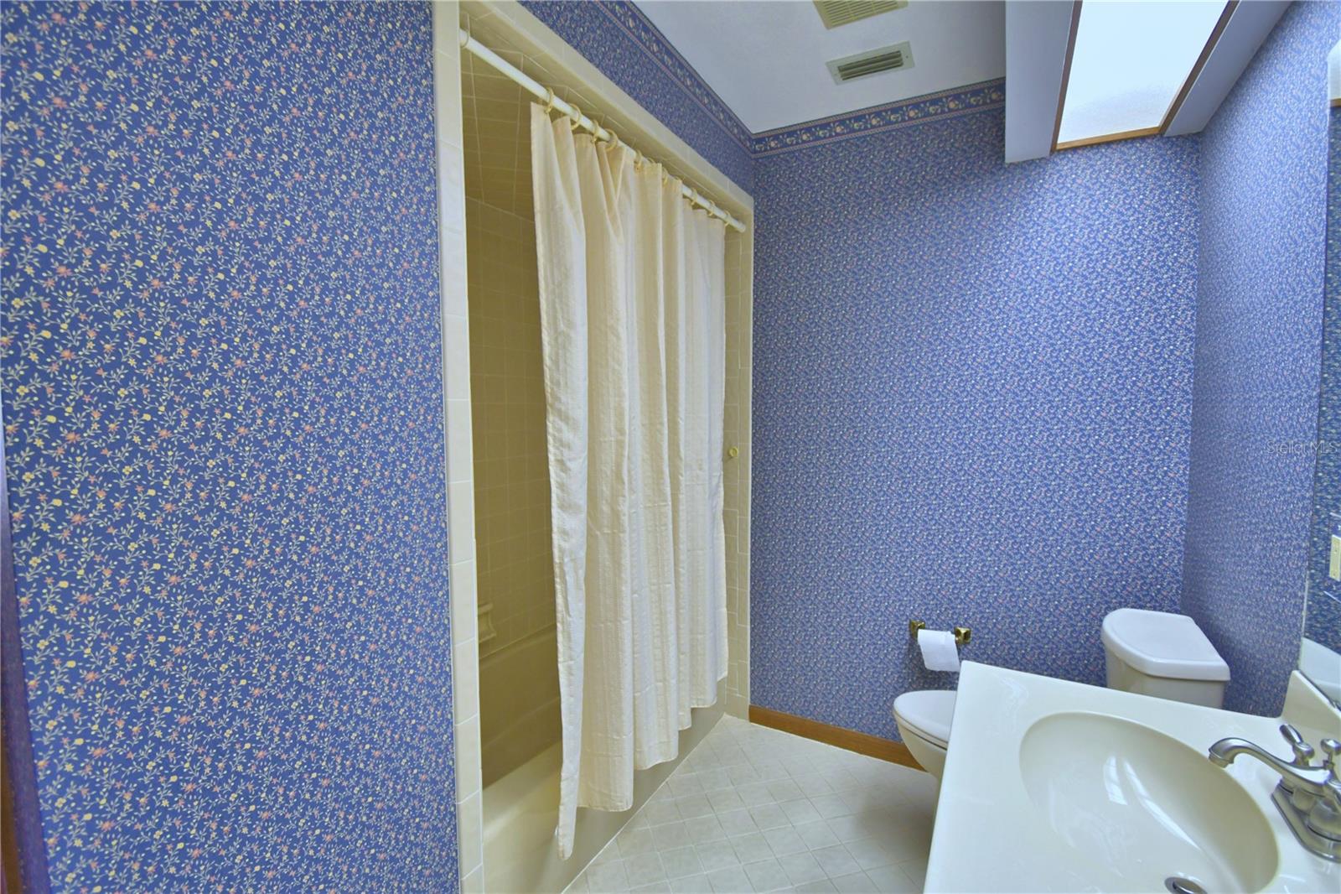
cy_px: 447
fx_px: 559
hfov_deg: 100.4
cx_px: 670
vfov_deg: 77.3
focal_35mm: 15
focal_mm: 10
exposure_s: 1/30
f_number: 4.5
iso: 800
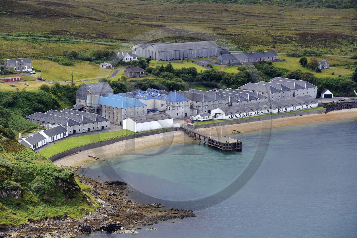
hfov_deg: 16.8
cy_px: 119
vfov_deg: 11.2
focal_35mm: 122
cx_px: 178
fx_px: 1210
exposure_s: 1/800
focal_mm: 122
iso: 400
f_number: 5.6
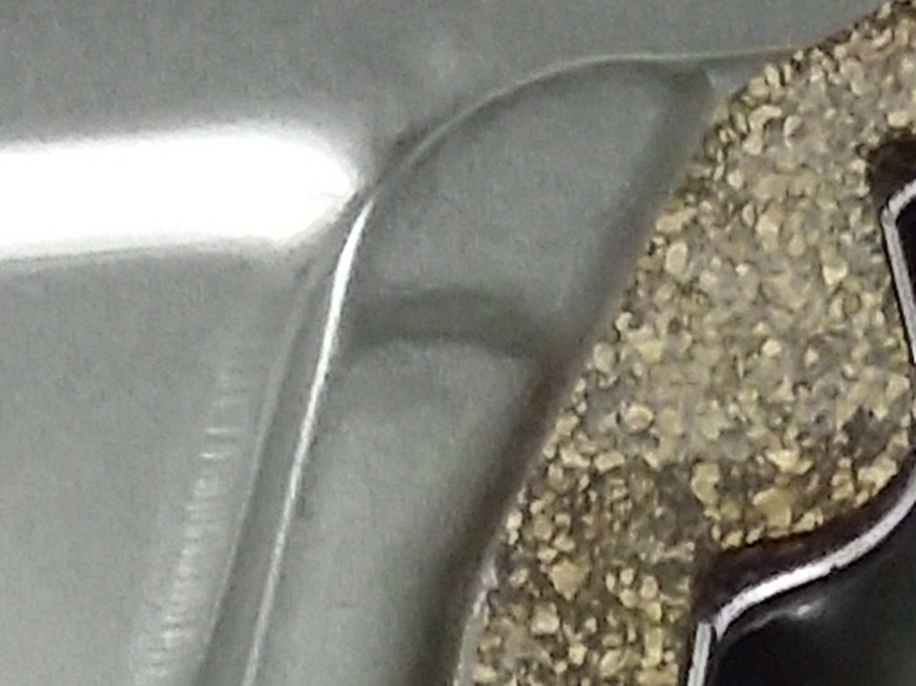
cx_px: 769
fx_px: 5422
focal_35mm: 205
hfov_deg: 9.6
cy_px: 1270
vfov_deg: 7.0
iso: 320
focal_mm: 3.4
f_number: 2.4
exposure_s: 1/15
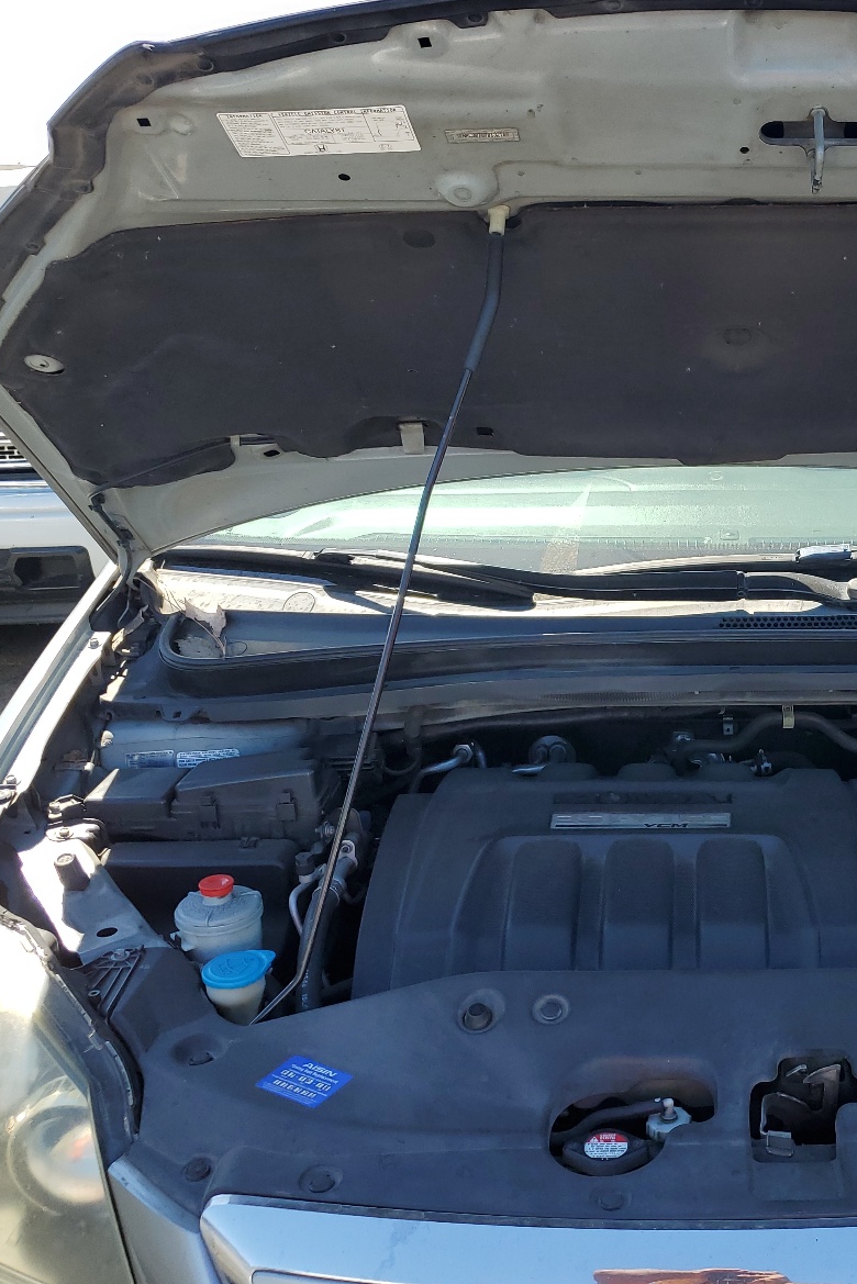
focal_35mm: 37
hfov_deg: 34.1
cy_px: 638
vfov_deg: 51.9
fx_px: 1320
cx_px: 765
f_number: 1.5
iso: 50
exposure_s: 1/909
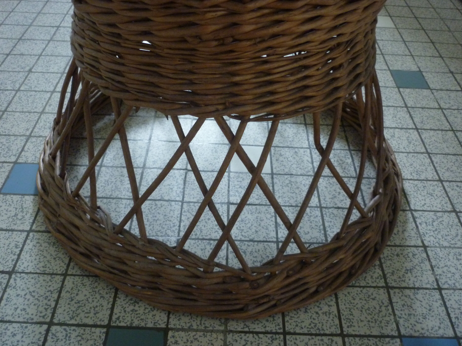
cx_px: 231
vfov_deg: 42.9
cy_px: 173
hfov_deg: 55.4
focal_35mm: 33
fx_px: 440
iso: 400
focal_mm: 5.5
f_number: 2.8
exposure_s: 1/10
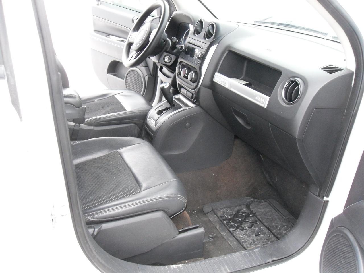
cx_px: 182
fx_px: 368
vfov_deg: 40.7
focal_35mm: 35
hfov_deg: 52.6
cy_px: 136
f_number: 3.5
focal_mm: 6.3
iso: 400
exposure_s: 1/22
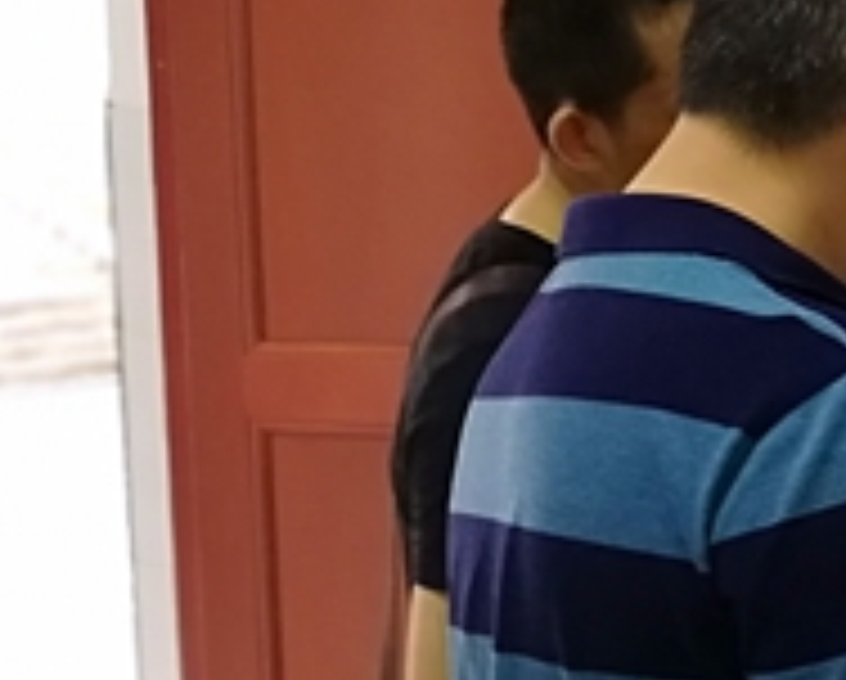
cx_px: 1040
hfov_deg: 24.3
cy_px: 308
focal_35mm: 70
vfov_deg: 21.9
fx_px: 1755
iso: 400
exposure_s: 1/20
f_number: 2.2
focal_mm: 3.95
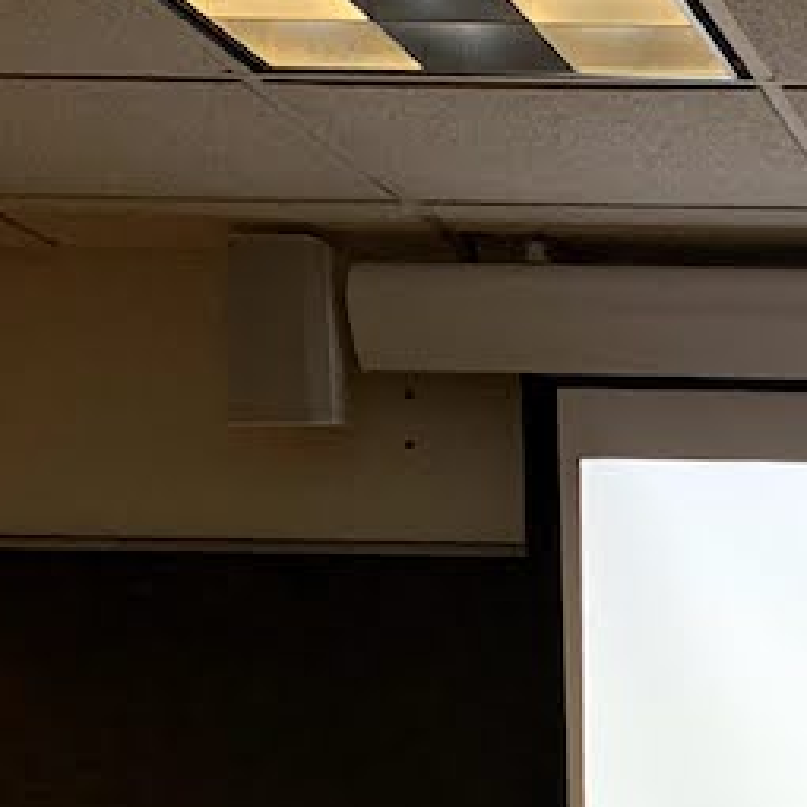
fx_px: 2849
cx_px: 1317
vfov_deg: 15.0
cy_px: 1190
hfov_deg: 14.7
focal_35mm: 108
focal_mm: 4.25
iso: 25
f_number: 1.8
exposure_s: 1/179
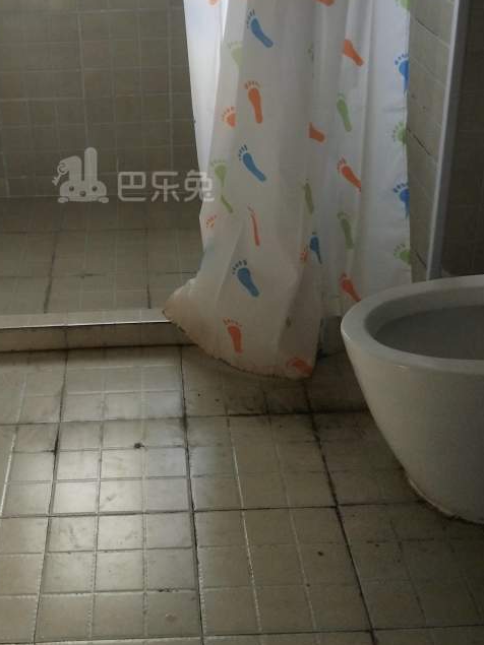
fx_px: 783
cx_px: 133
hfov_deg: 33.8
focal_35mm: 42
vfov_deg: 43.6
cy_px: 176
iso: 91
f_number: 1.7
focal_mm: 4.27
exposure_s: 1/751
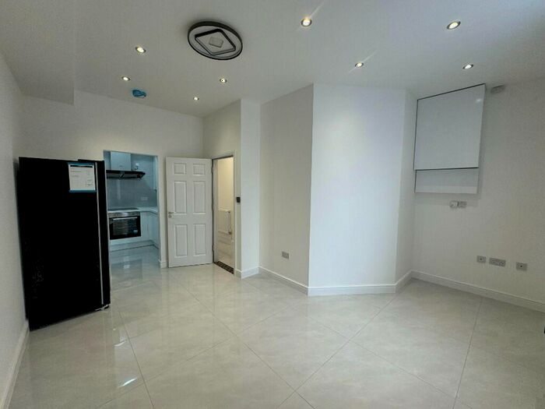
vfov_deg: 85.7
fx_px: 220
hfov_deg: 102.1
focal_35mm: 14
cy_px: 204
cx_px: 272
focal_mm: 2.22
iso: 80
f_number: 2.2
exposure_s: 1/100
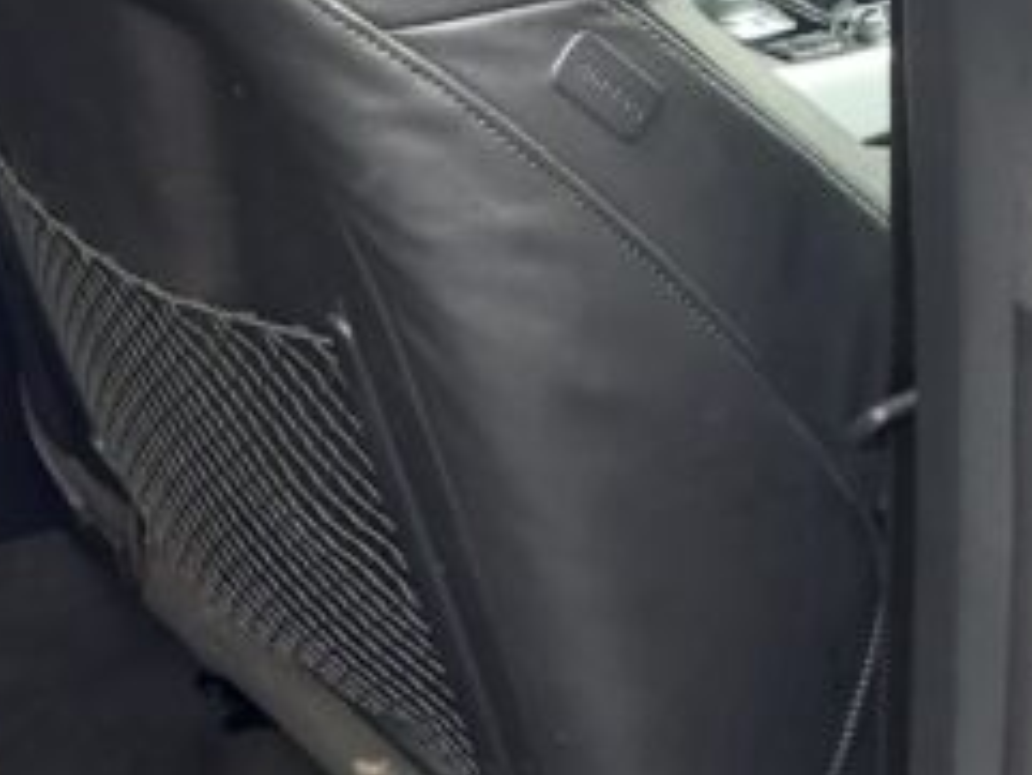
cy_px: 150
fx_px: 2476
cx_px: -411
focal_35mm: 83
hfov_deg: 20.8
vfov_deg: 17.6
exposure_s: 1/50
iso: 200
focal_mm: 4.6
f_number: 2
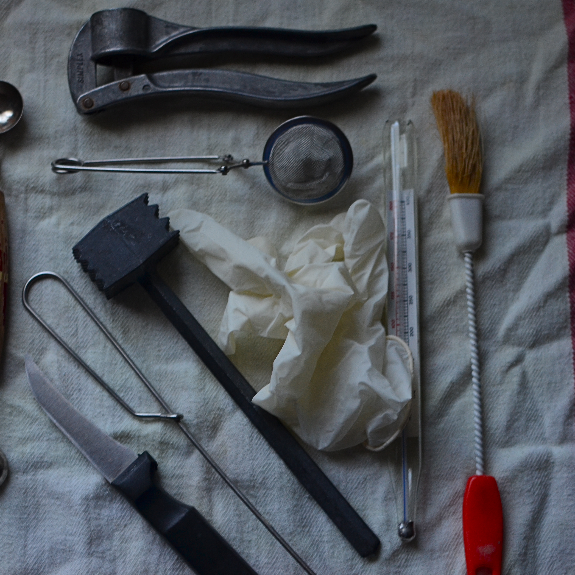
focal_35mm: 68
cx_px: 243
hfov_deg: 25.5
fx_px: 1271
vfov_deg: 25.5
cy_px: 289
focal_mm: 35
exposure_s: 1/30
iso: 320
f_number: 3.5
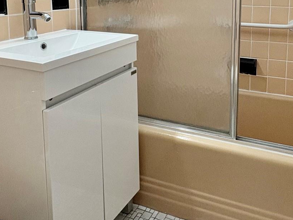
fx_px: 296
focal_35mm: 35
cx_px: 186
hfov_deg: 52.0
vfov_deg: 37.9
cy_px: 20
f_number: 2.2
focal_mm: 2.22
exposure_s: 1/120
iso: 320
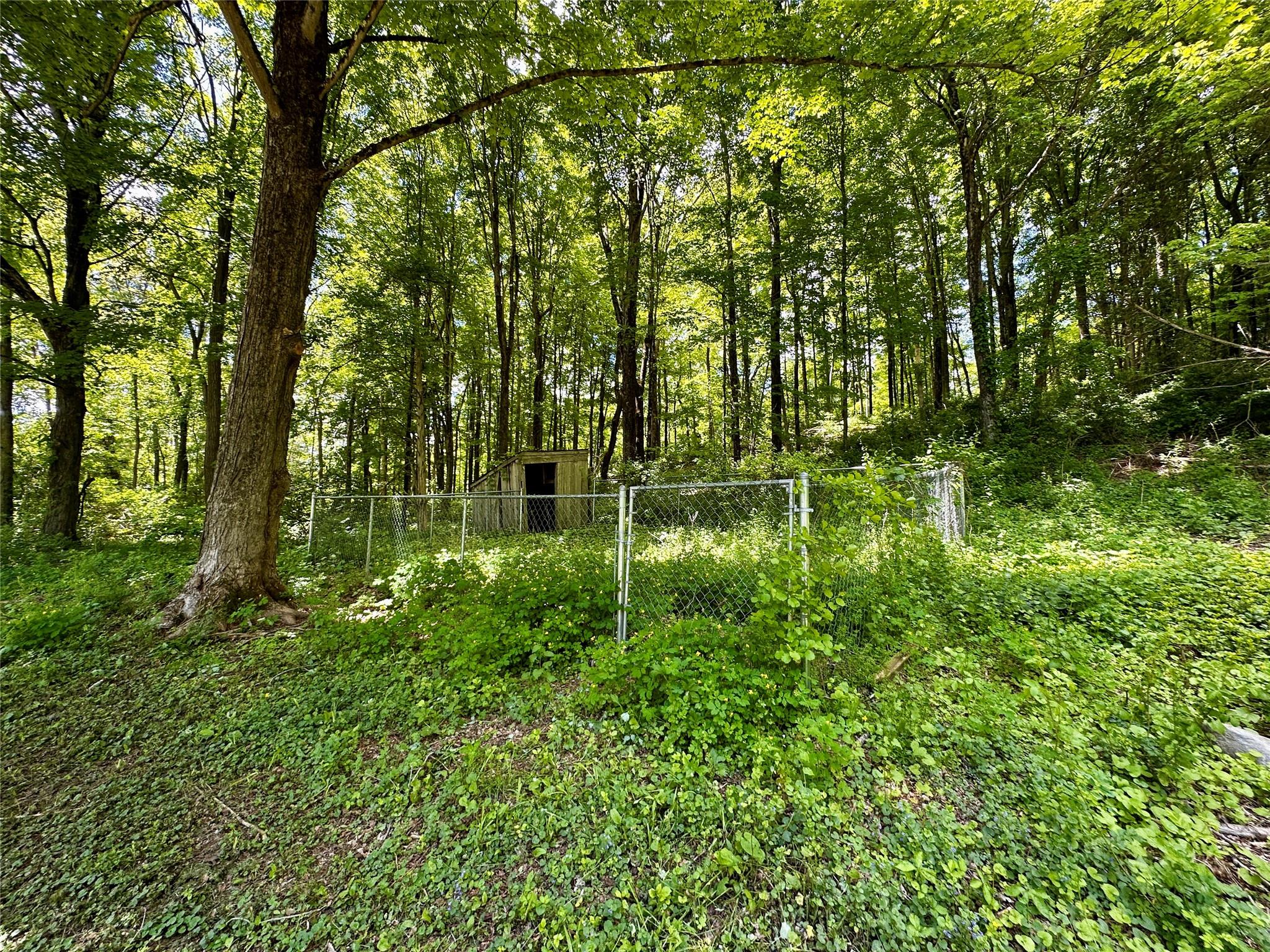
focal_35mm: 14
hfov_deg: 102.1
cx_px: 635
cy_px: 476
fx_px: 514
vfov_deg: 85.7
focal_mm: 2.22
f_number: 2.2
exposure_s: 1/99
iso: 50
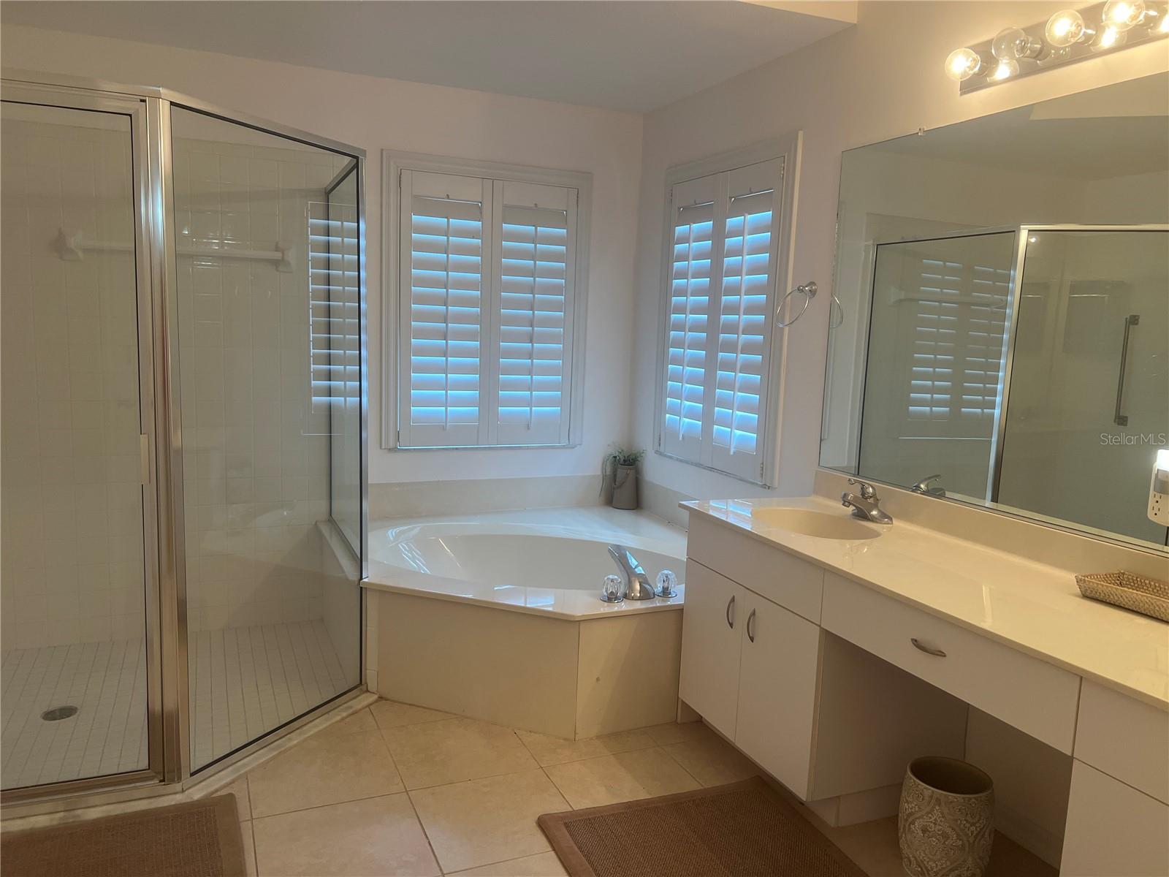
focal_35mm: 26
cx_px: 584
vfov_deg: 53.1
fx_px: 878
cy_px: 438
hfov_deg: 67.3
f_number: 1.5
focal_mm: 5.7
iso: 125
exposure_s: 1/120
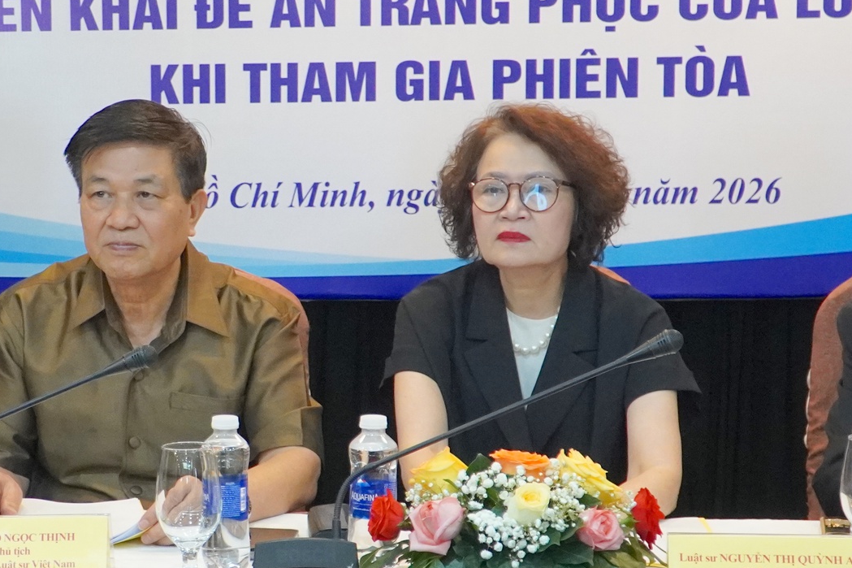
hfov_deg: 23.9
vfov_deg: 16.2
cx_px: 210
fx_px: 1993
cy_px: 308
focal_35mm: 84
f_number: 4
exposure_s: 1/160
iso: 3200
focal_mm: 23
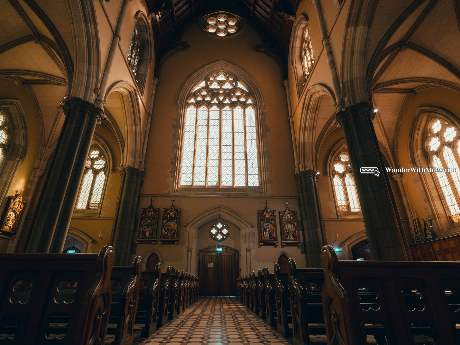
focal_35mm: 19
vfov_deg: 68.7
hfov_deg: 84.7
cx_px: 230
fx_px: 252
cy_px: 172
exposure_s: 1/13
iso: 800
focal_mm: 23.4
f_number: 4
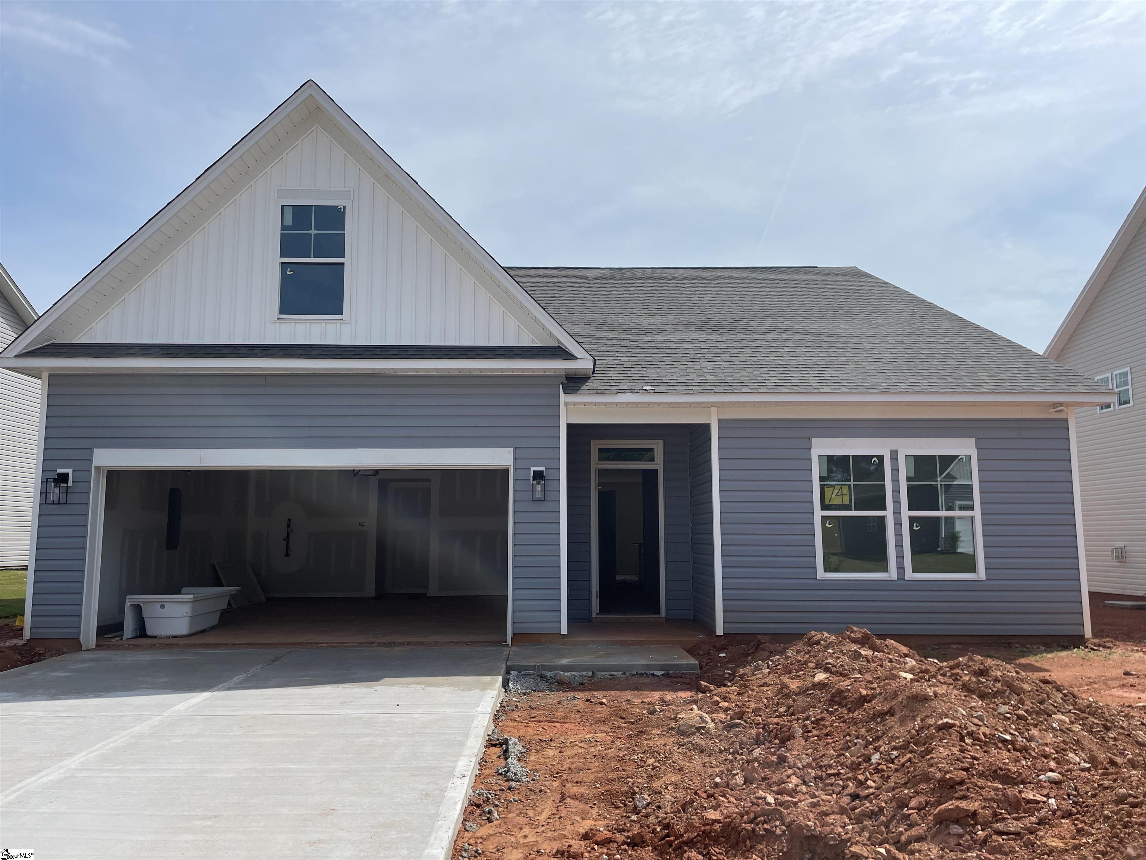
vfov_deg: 53.1
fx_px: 861
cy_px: 430
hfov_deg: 67.3
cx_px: 573
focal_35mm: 26
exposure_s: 1/6494
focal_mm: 4.2
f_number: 1.6
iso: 32
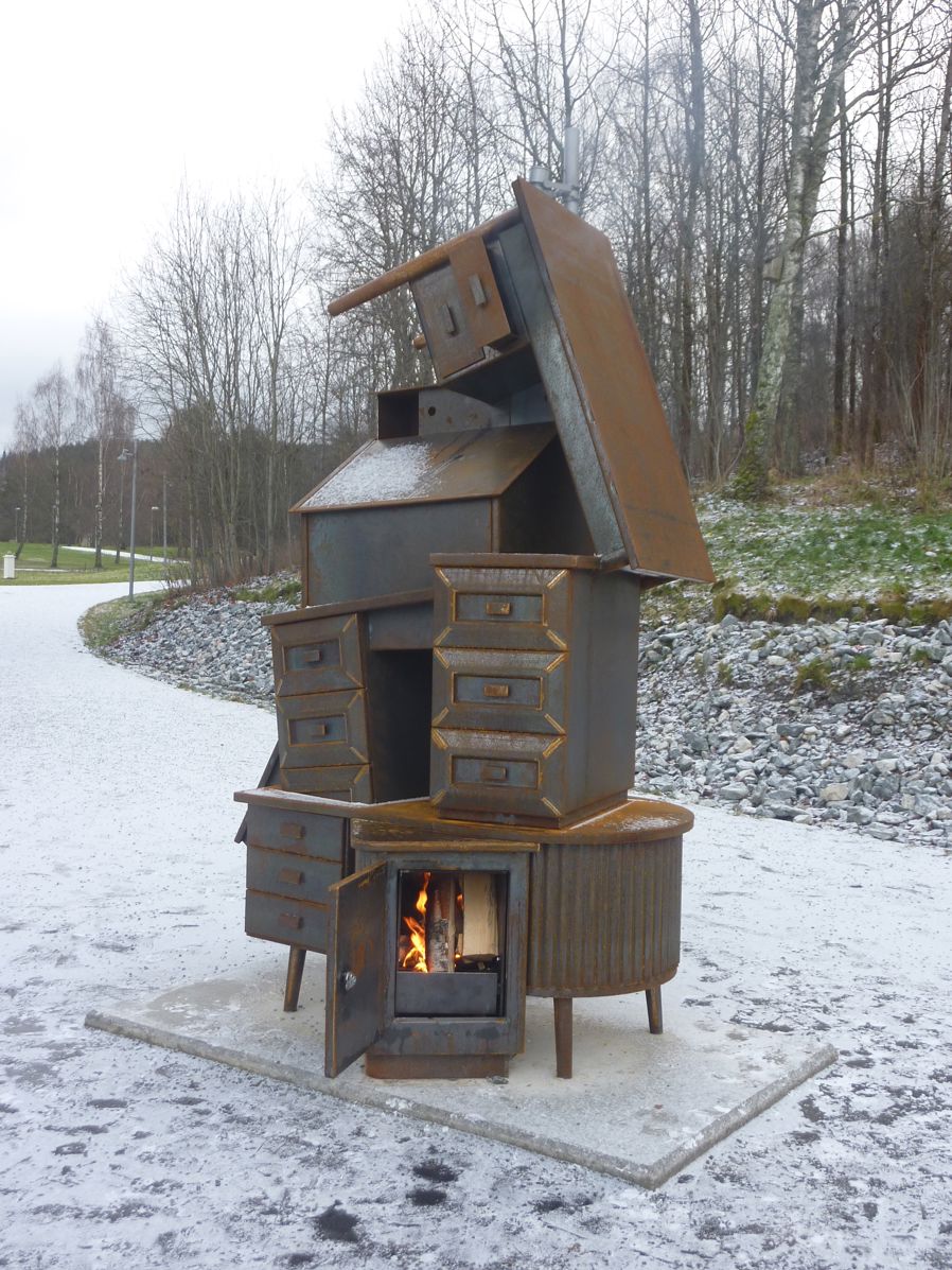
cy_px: 635
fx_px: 1466
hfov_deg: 36.0
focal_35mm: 40
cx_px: 476
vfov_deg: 46.8
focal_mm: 6.5
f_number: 3.6
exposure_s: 1/60
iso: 80
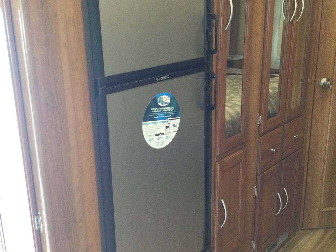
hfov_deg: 58.4
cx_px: 168
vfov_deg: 45.4
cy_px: 126
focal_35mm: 31
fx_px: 301
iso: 200
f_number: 2.4
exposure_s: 1/33
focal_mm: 3.3
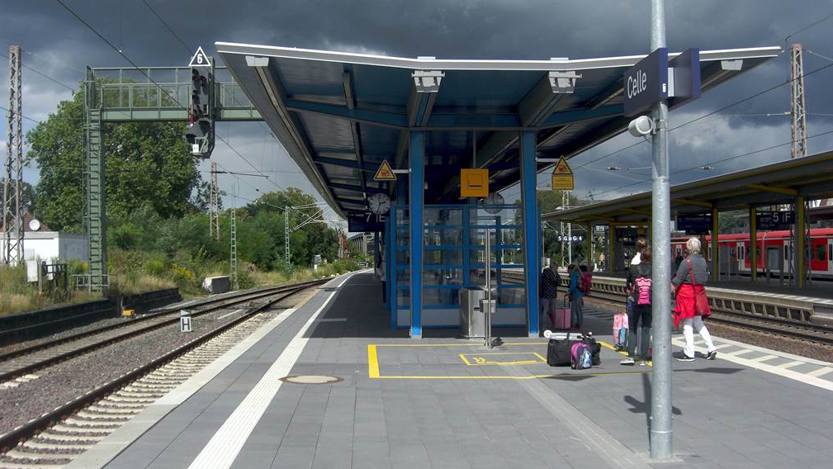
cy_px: 252
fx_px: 928
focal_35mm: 42
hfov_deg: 48.3
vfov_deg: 28.4
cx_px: 420
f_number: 8
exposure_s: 1/200
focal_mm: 7.9
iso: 80
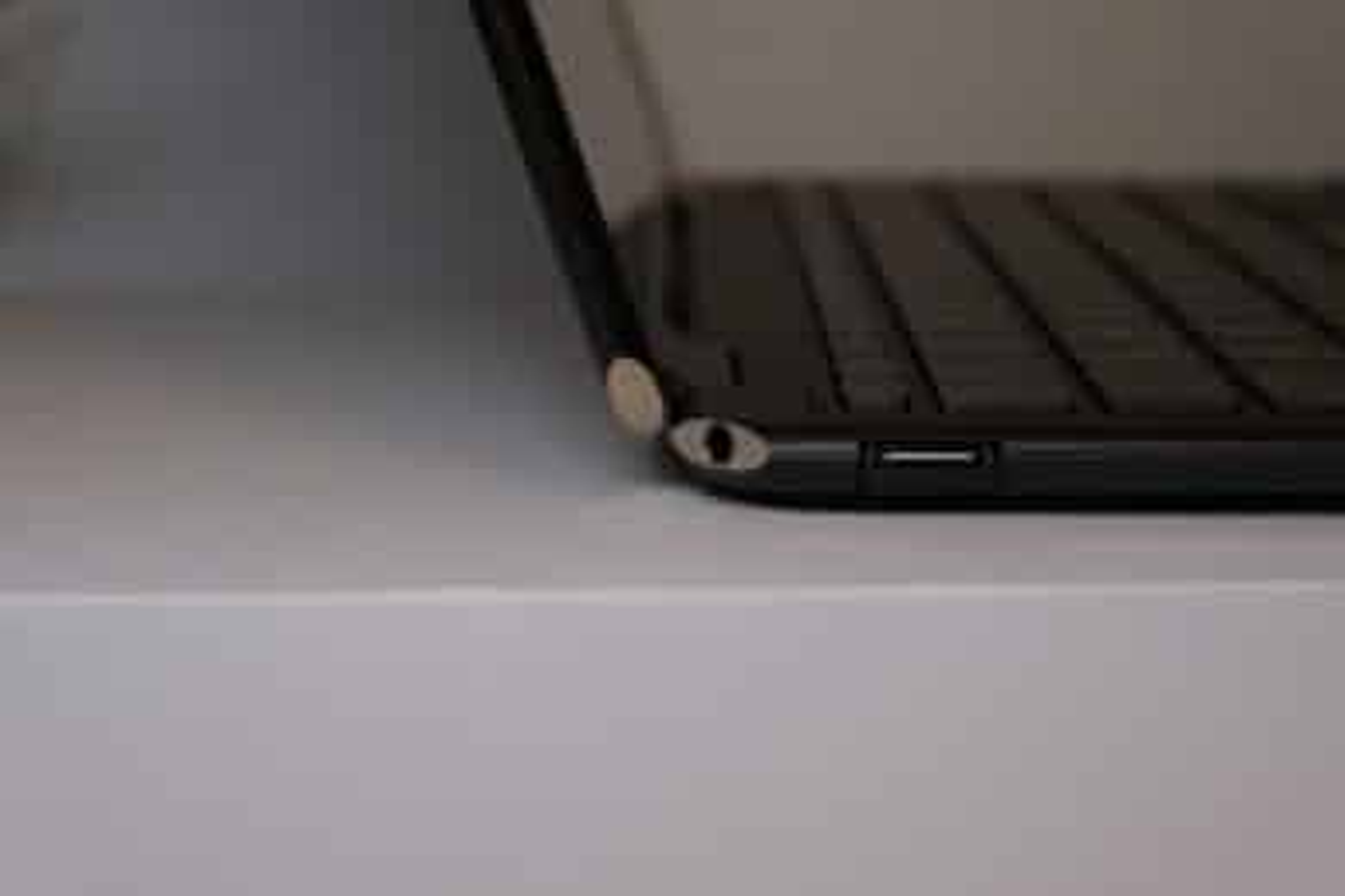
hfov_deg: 24.5
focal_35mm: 83
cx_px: 672
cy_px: 448
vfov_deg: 16.5
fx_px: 3101
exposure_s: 1/80
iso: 1250
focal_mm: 55
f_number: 8
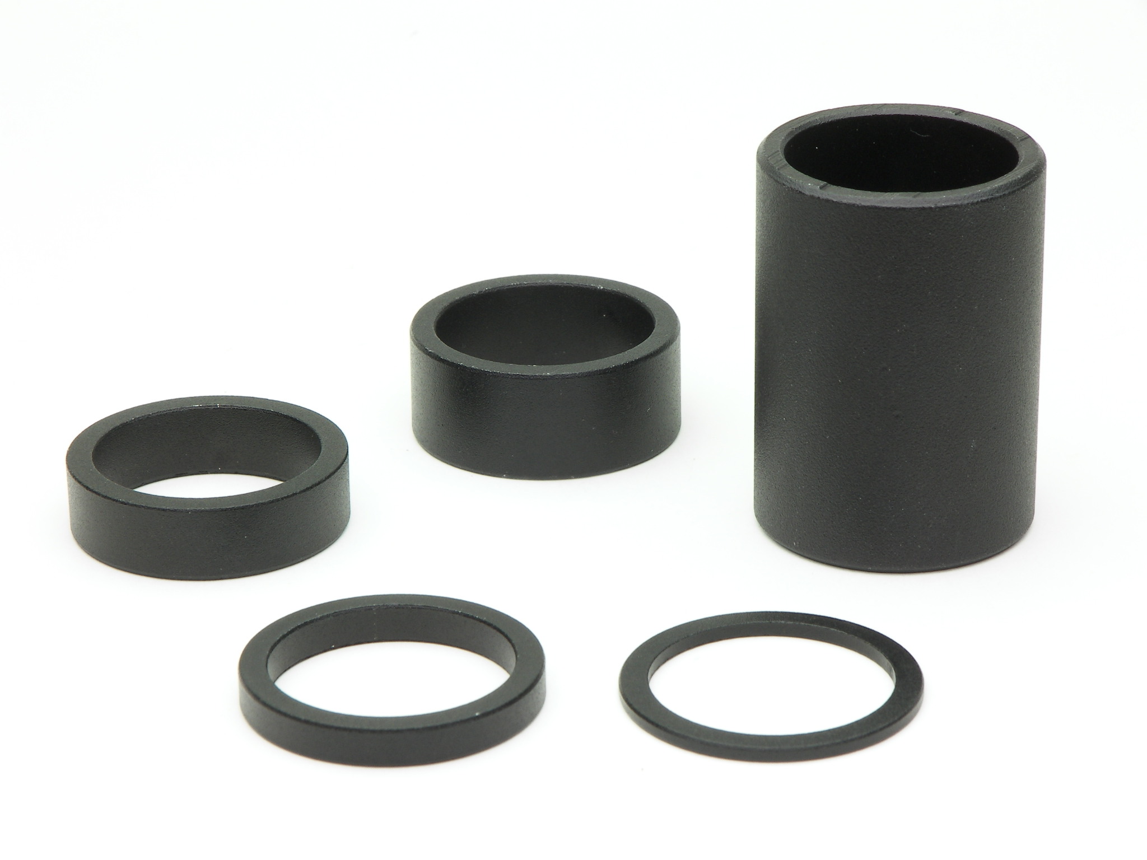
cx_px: 574
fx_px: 4639
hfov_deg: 14.1
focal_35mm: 140
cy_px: 430
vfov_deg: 10.6
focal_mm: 29.4
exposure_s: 1/15
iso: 50
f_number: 8
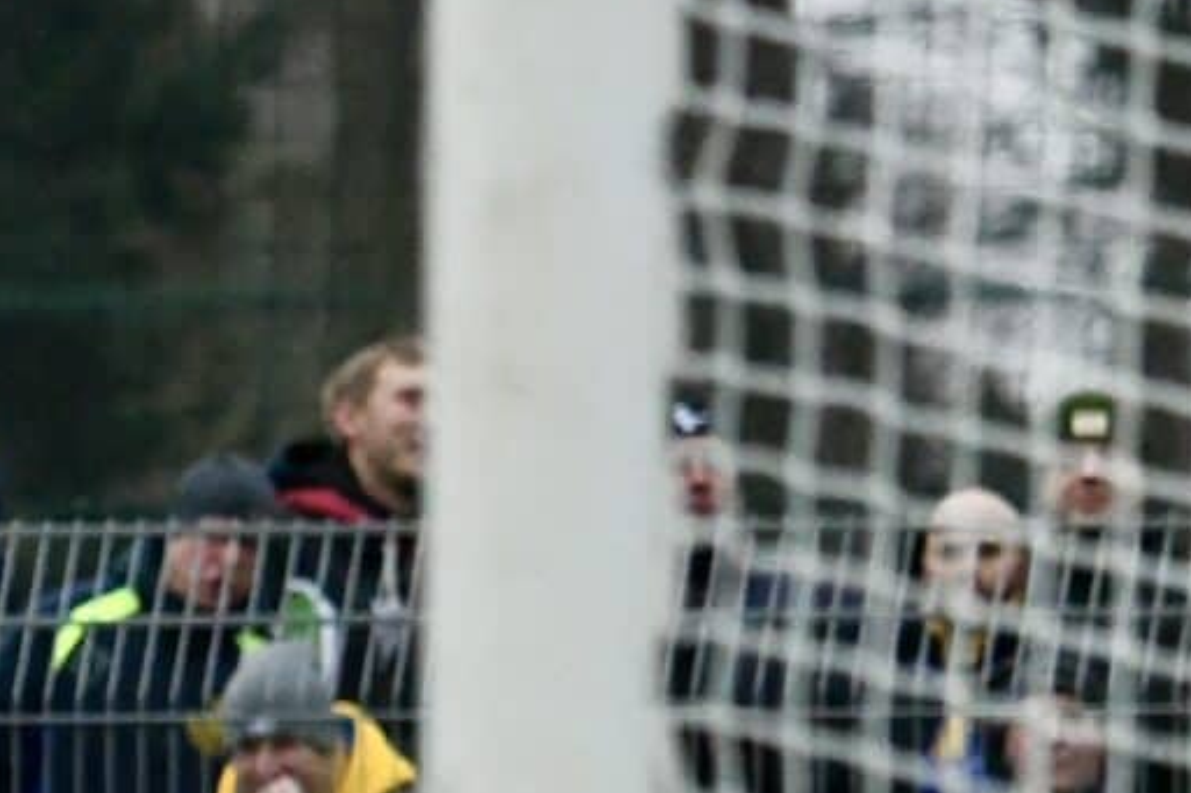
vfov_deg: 1.6
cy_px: 1562
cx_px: -582
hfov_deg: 2.5
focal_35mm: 840
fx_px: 27779
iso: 8000
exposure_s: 1/1600
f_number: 5.3
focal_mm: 210
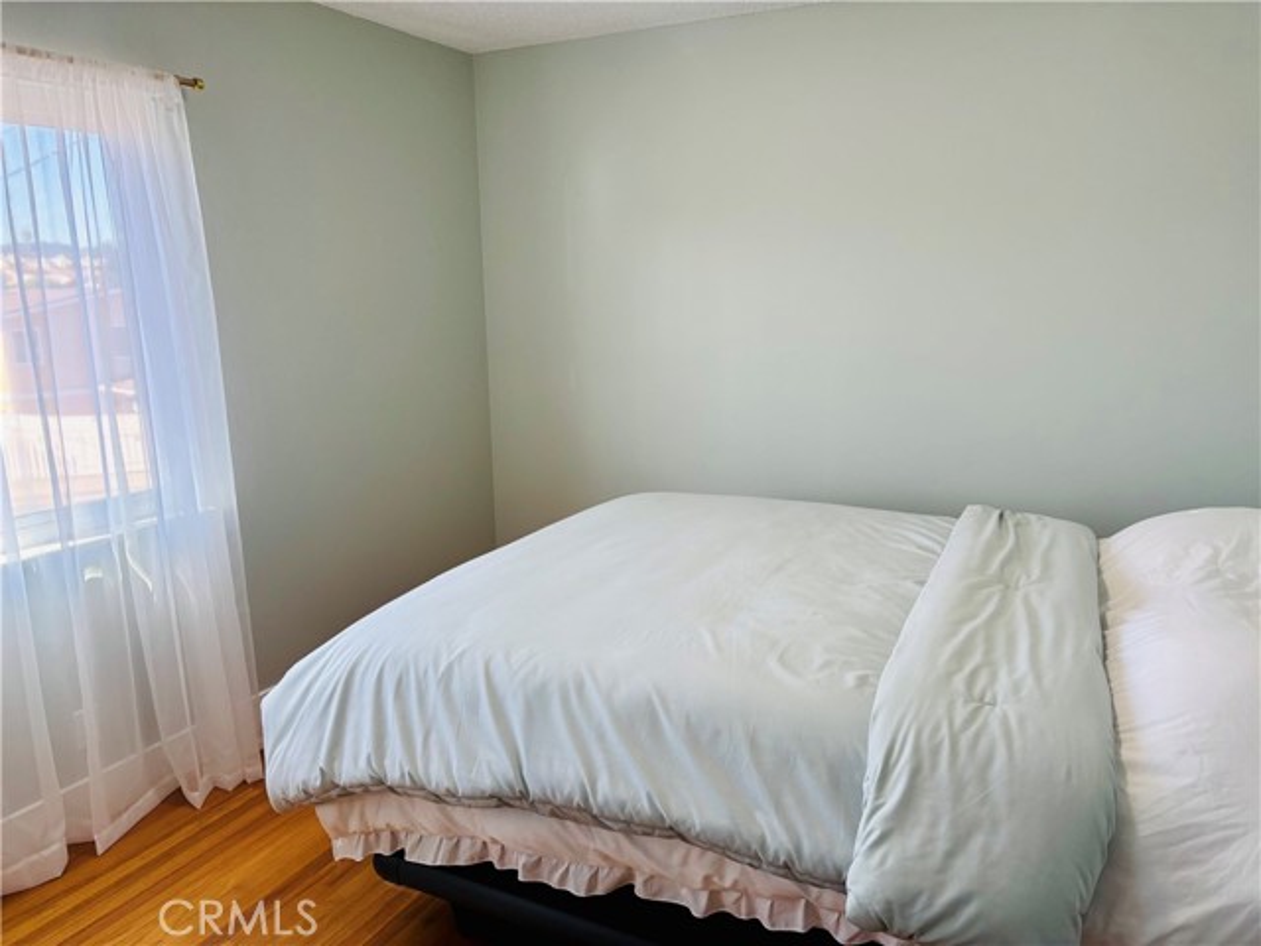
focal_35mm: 26
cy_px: 473
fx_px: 947
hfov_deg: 67.3
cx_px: 630
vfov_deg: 53.1
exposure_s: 1/120
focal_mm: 5.96
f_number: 1.6
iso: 80
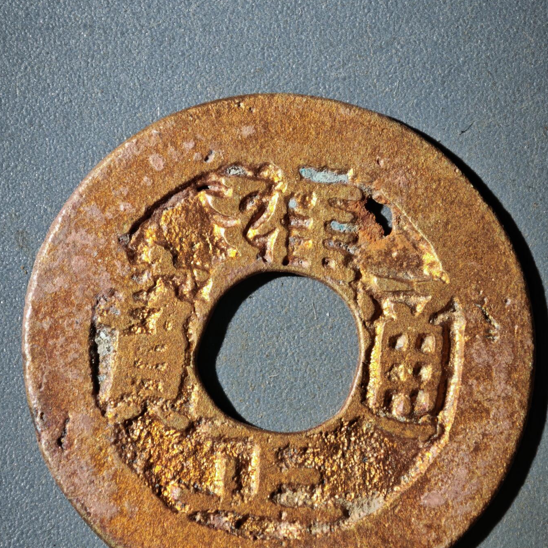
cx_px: 275
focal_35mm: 119
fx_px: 2131
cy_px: 299
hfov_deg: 14.7
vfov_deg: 14.6
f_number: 2
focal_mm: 9
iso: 100
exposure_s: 1/100
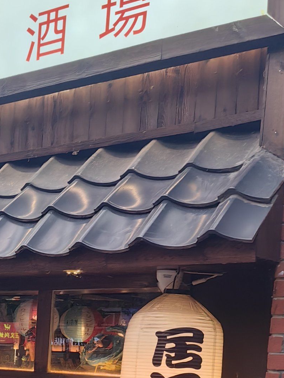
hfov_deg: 20.0
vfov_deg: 26.2
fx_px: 755
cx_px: -59
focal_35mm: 69
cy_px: 409
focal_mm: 5.75
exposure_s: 1/100
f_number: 4
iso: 80
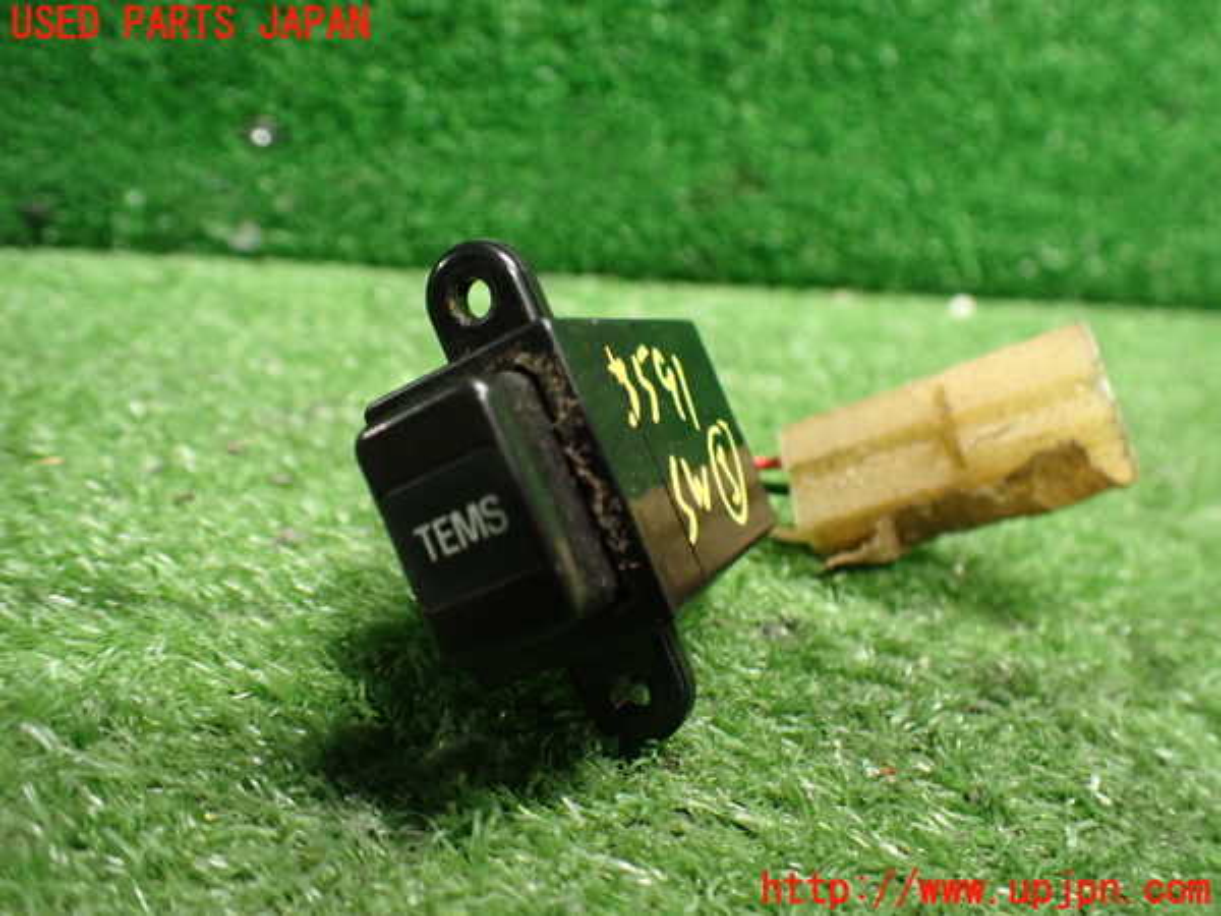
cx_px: 610
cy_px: 458
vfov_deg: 46.8
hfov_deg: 60.0
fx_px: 1058
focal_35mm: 30
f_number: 2.3
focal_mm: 5.4
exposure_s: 1/30
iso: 800
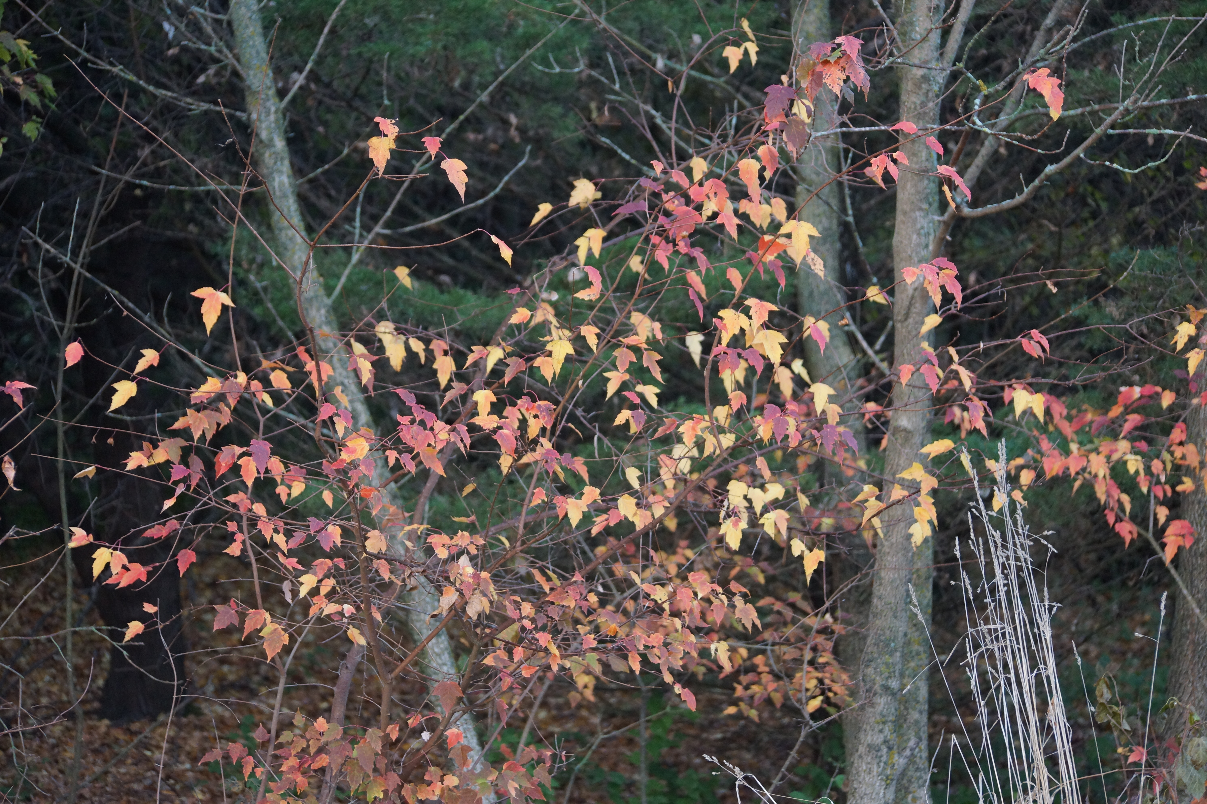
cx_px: 604
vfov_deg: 11.4
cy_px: 402
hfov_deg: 17.1
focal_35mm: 120
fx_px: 4023
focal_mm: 80
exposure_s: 1/125
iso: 1000
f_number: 4.5
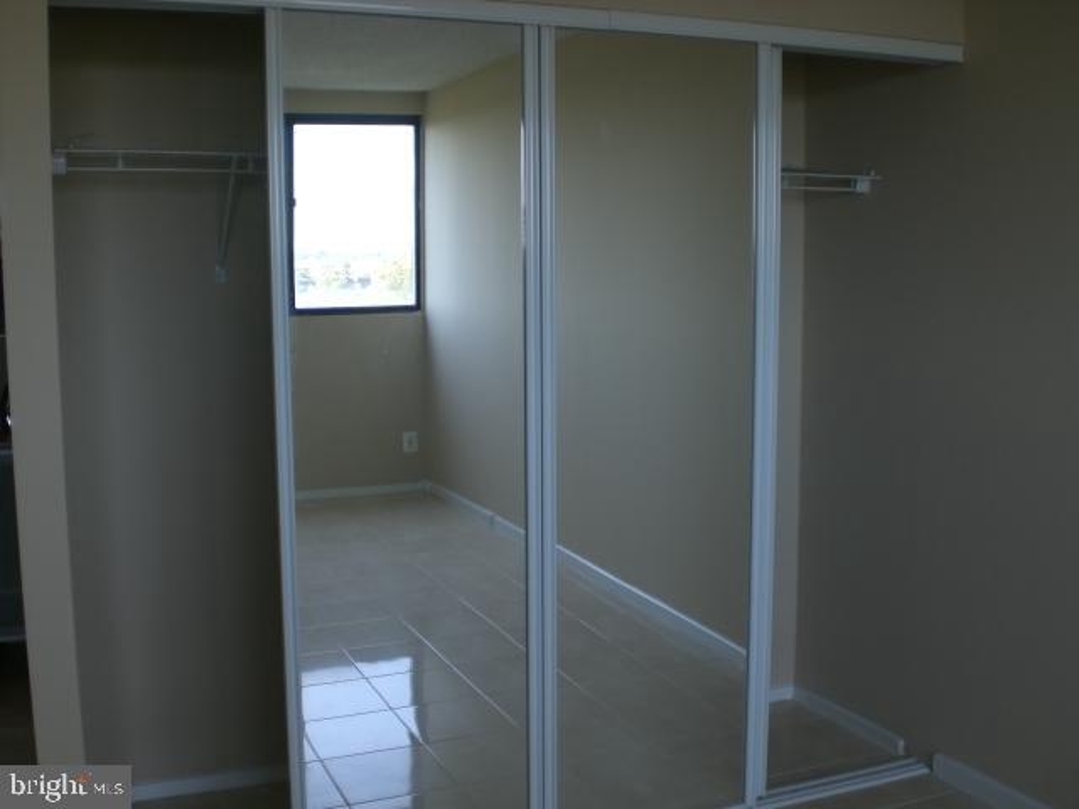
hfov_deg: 49.0
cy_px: 404
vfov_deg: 37.7
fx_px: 1184
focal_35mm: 38
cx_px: 540
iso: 50
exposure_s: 1/80
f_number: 3.1
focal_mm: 6.3
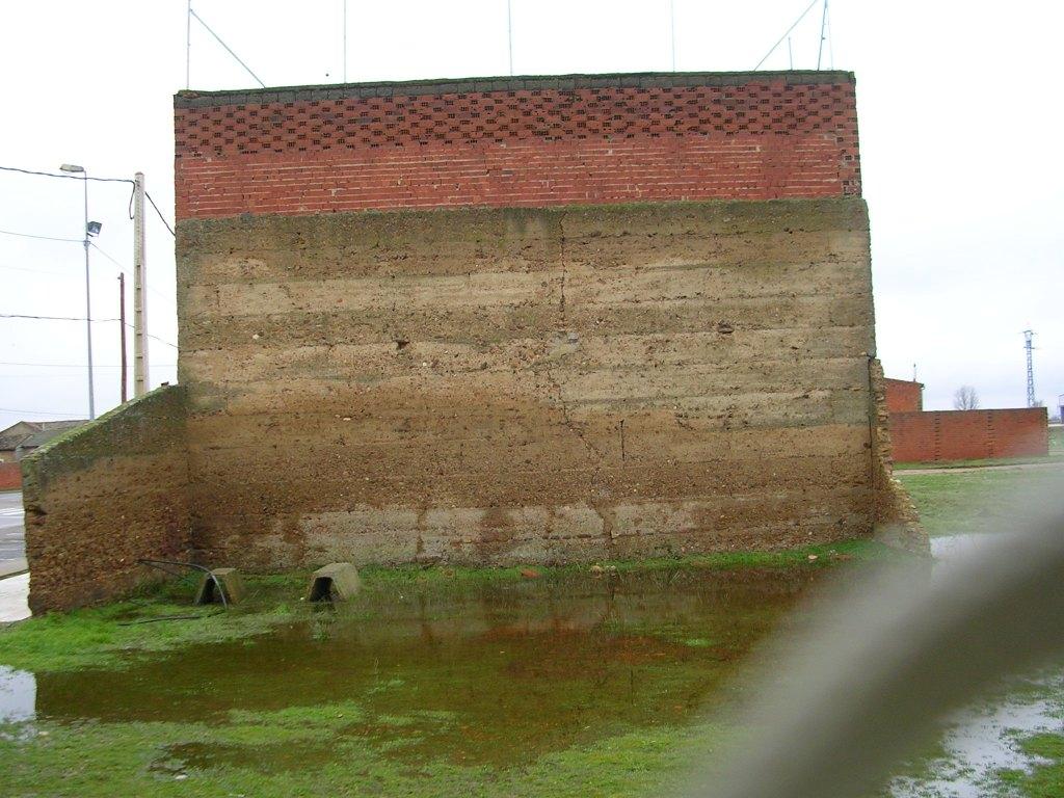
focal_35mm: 38
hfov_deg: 49.0
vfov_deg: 37.7
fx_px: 1168
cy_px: 399
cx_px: 532
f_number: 2.8
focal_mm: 5.8
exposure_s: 1/138
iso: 50
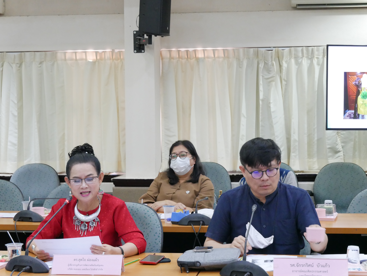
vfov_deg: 18.9
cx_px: 184
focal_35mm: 78
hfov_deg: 25.0
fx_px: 827
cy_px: 138
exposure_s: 1/50
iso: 3200
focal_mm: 39
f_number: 5.4
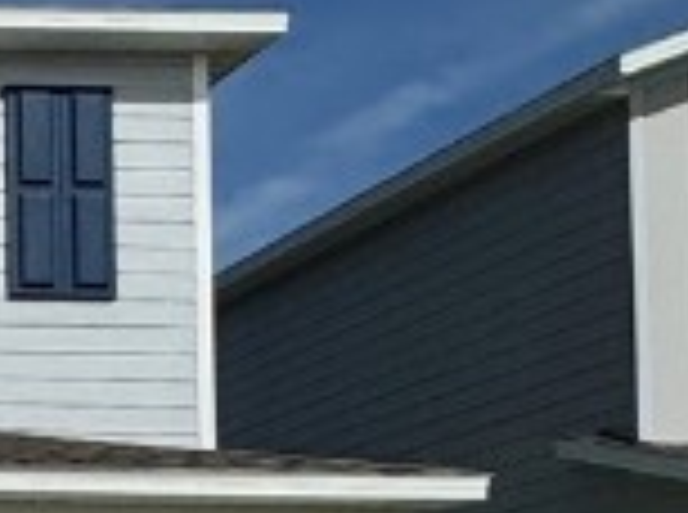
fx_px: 1864
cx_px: -773
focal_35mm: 94
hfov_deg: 15.6
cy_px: 734
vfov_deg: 14.7
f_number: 2.2
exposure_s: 1/7299
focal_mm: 2.22
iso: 40
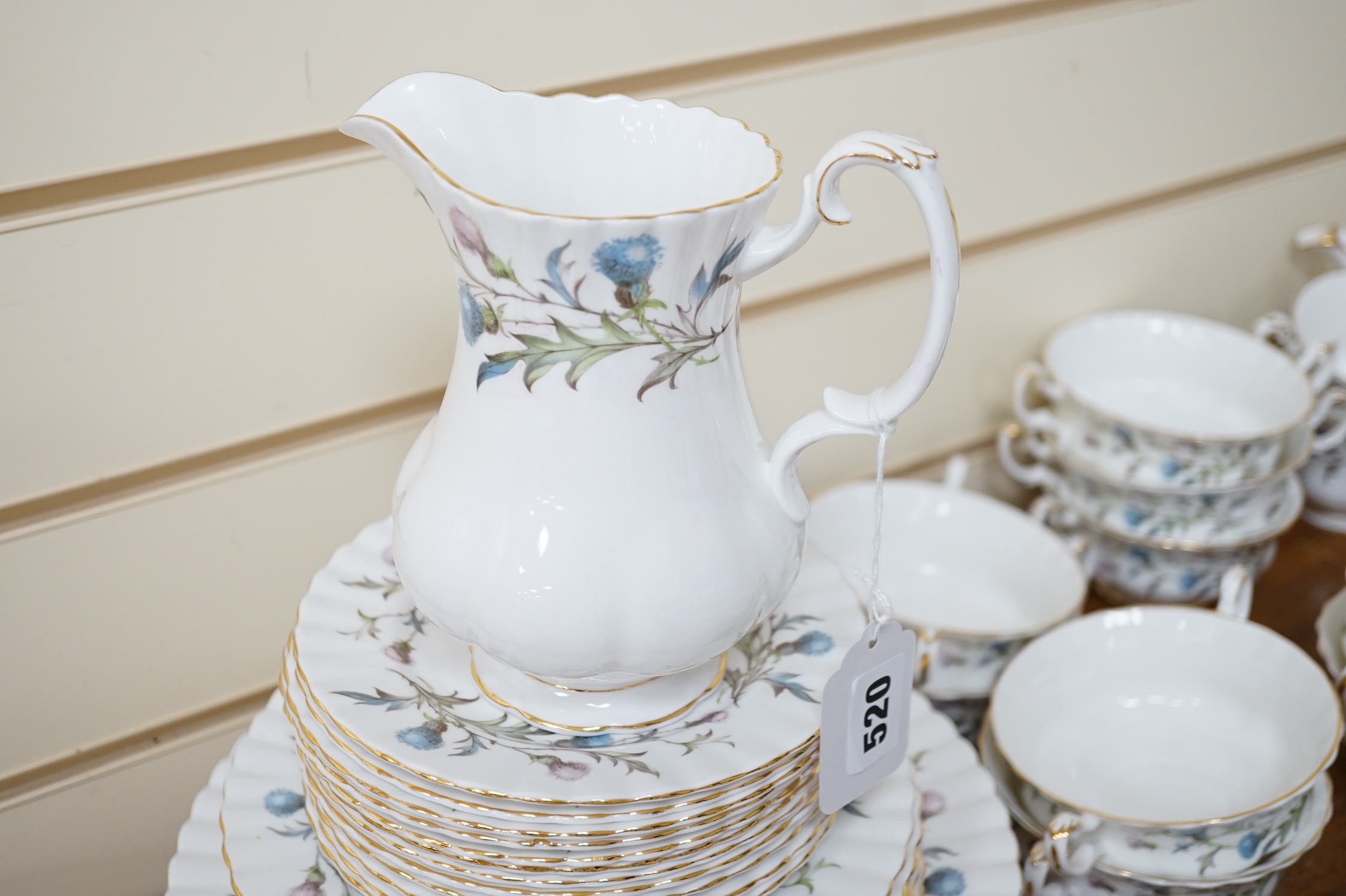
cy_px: 448
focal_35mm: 45
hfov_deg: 43.6
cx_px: 673
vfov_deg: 29.9
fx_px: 1682
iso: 500
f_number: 3.5
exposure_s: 1/60
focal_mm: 30
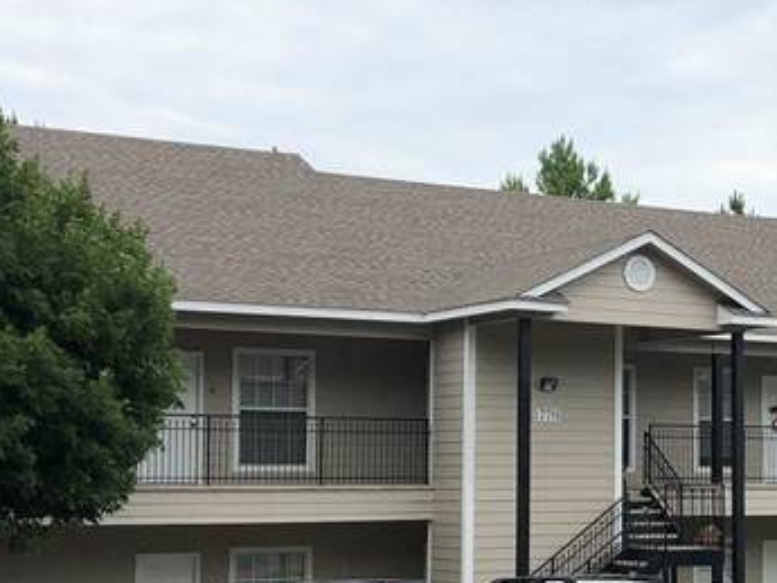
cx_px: 712
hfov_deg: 22.9
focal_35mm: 83
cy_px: 376
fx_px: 1864
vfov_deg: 17.8
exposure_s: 1/1245
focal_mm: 4
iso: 20
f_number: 1.8
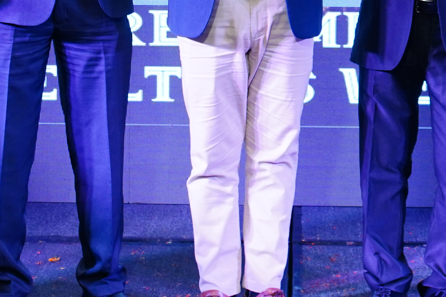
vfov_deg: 13.5
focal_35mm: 99
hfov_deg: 20.6
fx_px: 1226
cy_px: -33
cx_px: 266
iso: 1250
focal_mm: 29
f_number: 4
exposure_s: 1/160
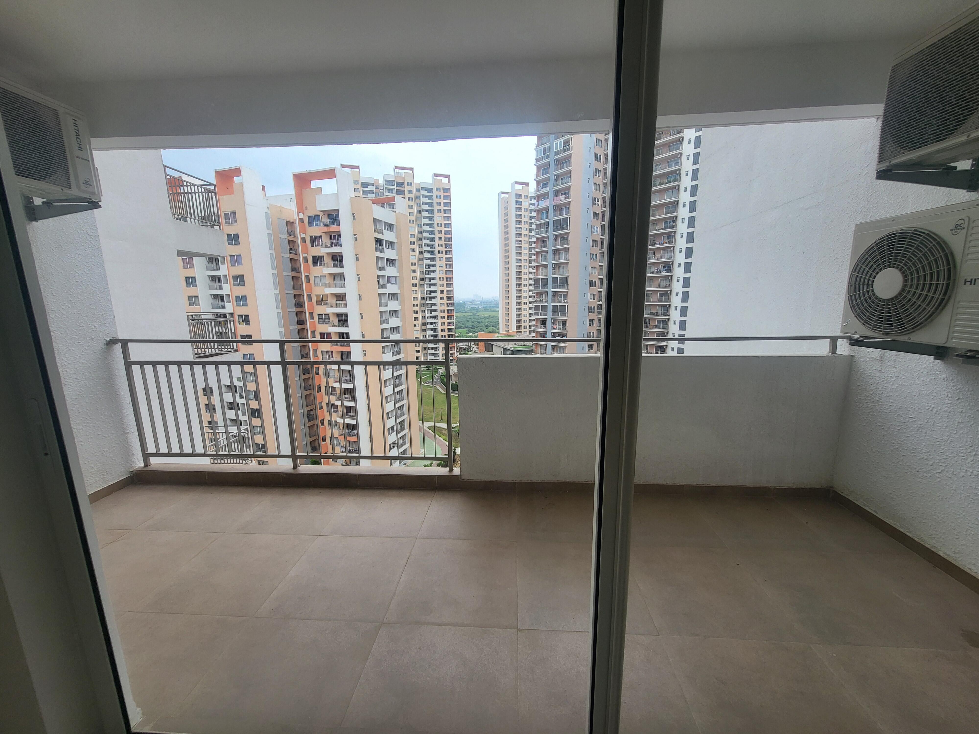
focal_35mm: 13
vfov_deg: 89.9
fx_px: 368
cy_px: 367
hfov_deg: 106.2
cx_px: 490
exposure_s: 1/103
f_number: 2.2
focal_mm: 1.74
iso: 32
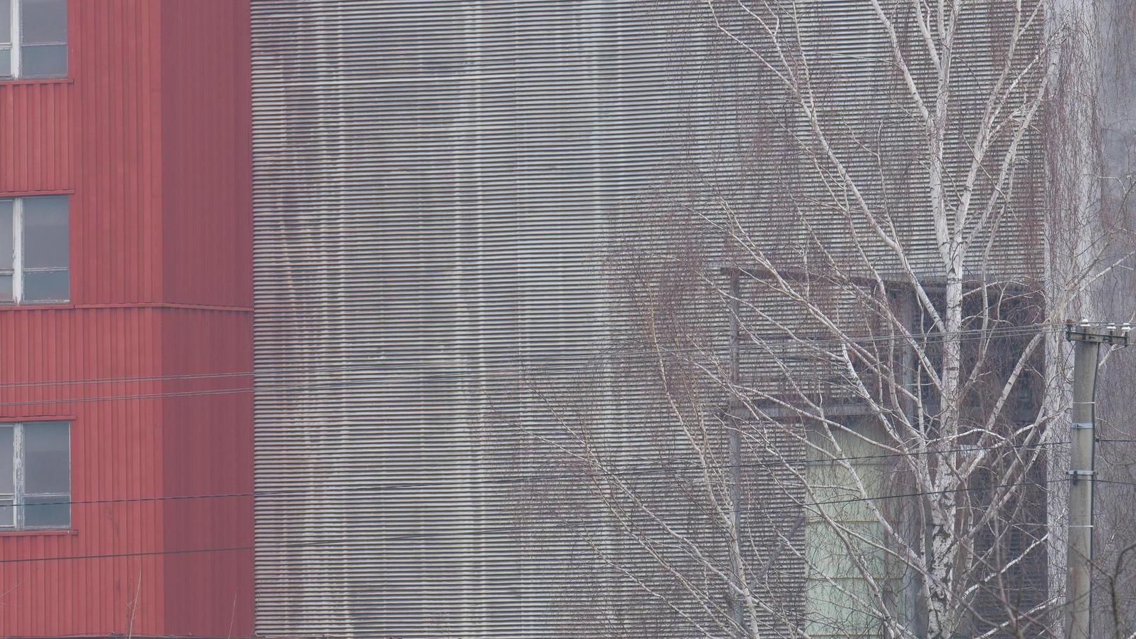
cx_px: 569
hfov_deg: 4.9
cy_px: 349
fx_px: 13164
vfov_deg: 2.8
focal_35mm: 437
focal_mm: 200
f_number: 7.1
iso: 320
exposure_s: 1/200
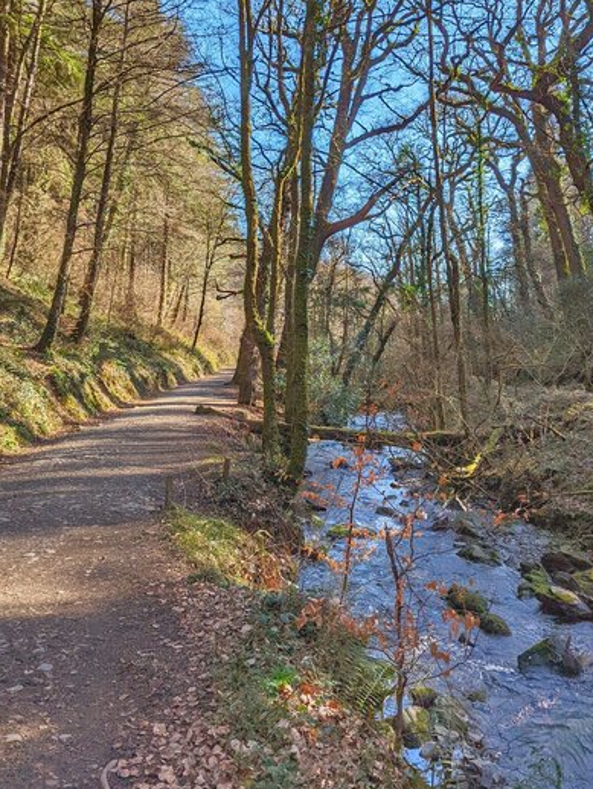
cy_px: 263
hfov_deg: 42.9
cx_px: 328
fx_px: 753
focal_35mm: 33
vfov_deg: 54.2
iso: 39
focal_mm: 6.81
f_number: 1.85
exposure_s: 1/1110
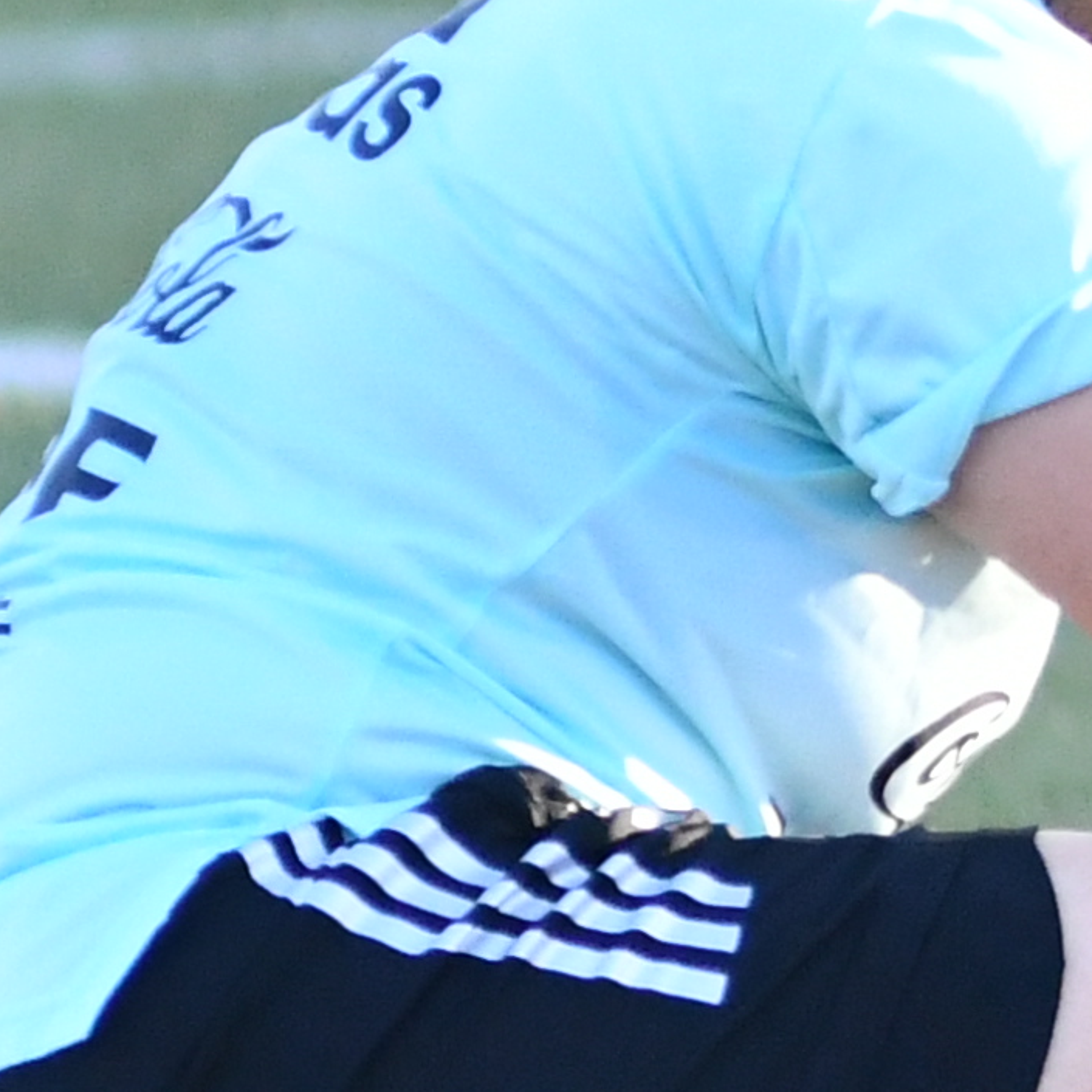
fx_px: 71845
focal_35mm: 2013
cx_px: 2396
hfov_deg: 0.9
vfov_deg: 0.9
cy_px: -64
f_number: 2.8
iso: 1600
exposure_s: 1/3200
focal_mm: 200
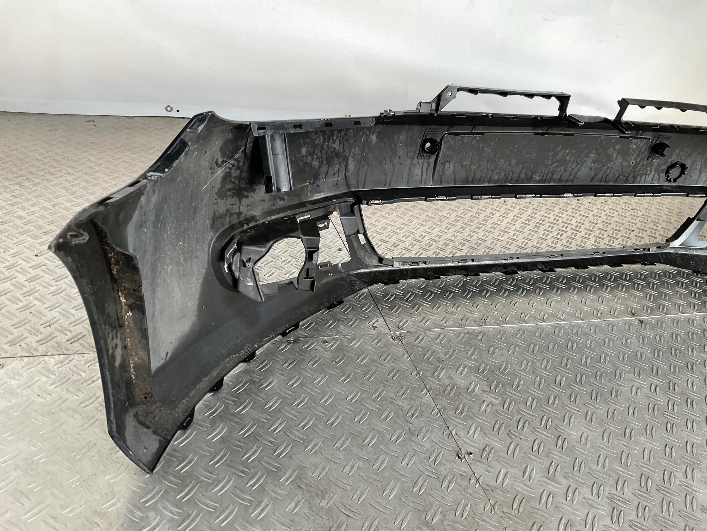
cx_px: 354
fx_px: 592
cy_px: 266
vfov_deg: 48.2
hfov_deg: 61.7
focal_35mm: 29
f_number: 1.8
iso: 50
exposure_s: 1/50
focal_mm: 3
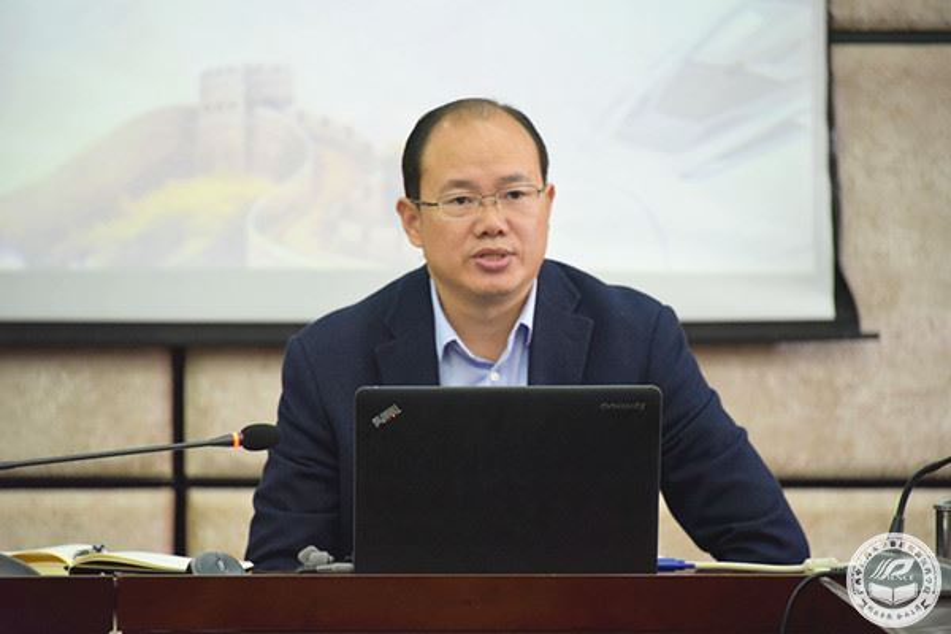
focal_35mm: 300
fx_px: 7924
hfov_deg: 6.9
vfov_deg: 4.6
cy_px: 317
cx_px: 476
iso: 6400
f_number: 5.6
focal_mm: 300
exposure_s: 1/125
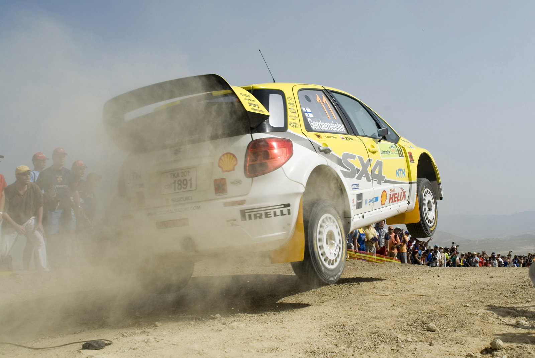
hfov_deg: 53.1
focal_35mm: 36
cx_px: 268
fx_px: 536
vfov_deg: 37.0
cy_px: 179
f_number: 4
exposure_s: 1/1000
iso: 100
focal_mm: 24
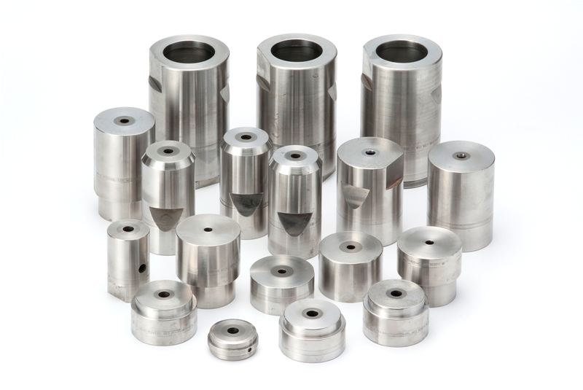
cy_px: 195
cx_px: 292
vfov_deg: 8.7
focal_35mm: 158
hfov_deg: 13.0
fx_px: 2561
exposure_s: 1/125
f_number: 25
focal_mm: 105
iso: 100
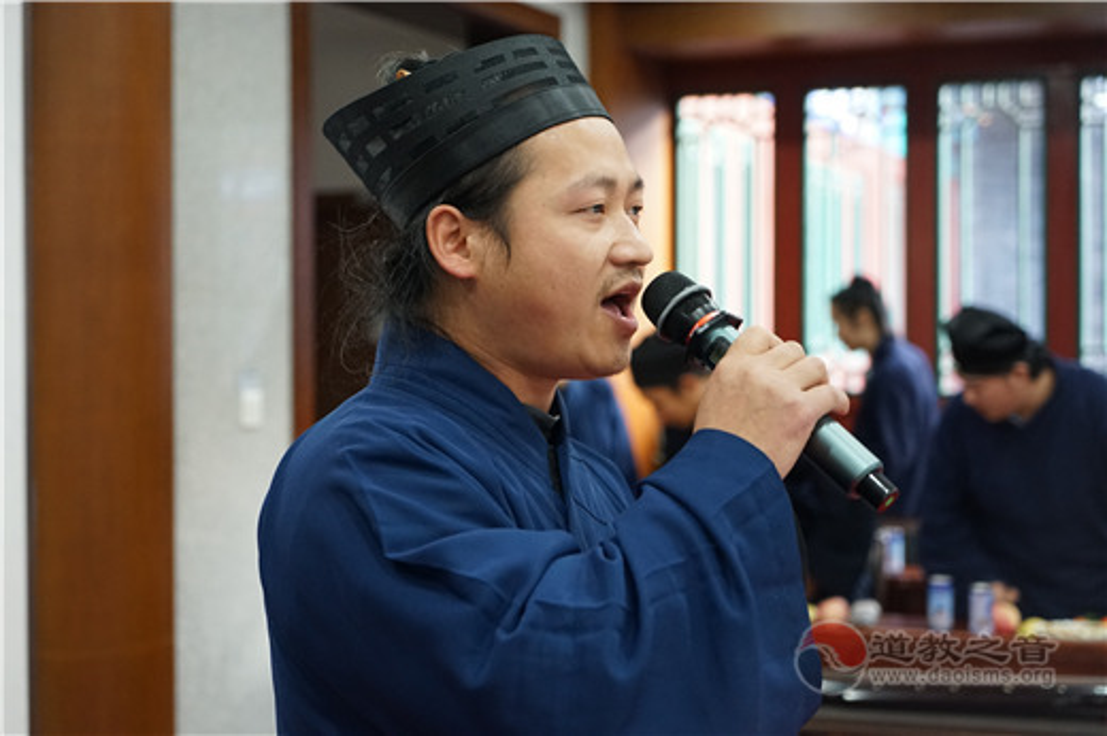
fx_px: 1844
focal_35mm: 60
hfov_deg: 33.4
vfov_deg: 22.6
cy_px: 368
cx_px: 554
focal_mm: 60
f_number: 4
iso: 2500
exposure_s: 1/60
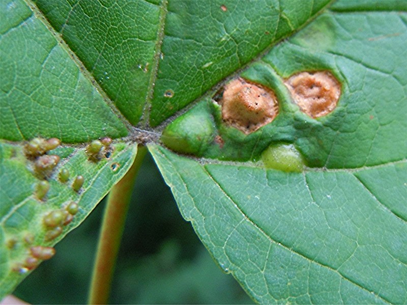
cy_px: 152
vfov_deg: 46.8
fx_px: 353
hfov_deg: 60.0
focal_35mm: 30
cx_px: 204
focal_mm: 5.4
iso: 200
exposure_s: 1/125
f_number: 3.5
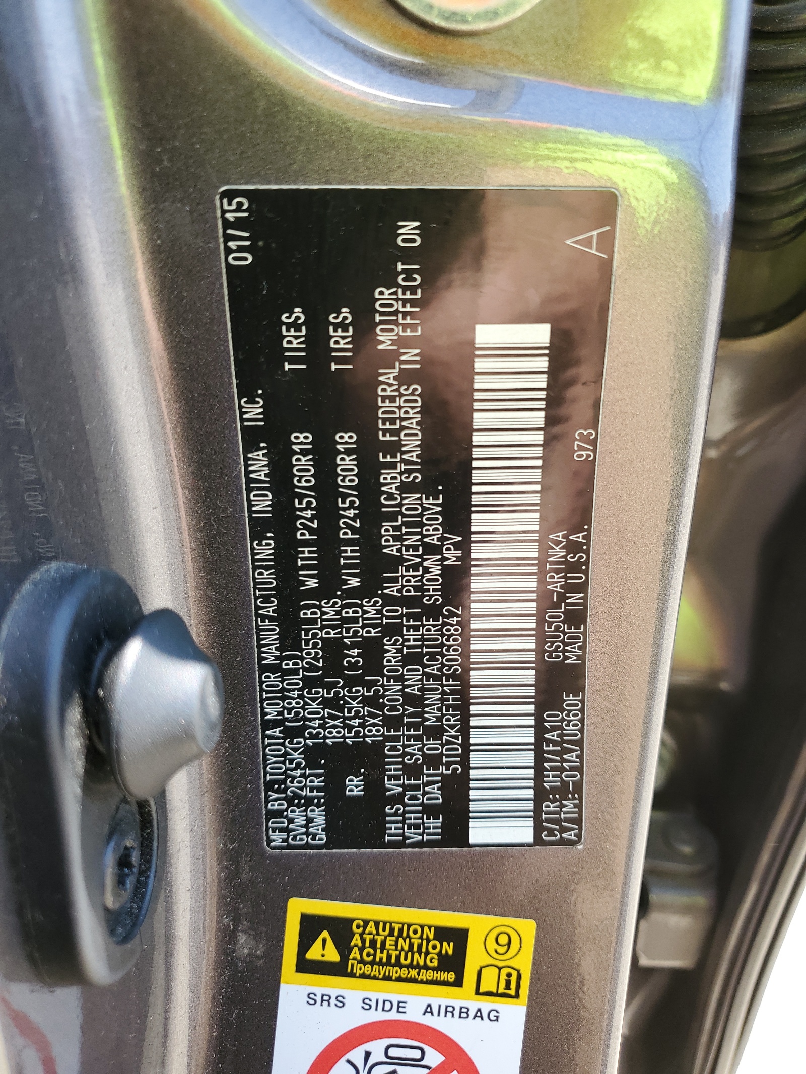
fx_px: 807
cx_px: 403
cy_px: 537
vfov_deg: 67.3
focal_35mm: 26
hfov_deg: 53.1
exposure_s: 1/357
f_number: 1.5
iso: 50
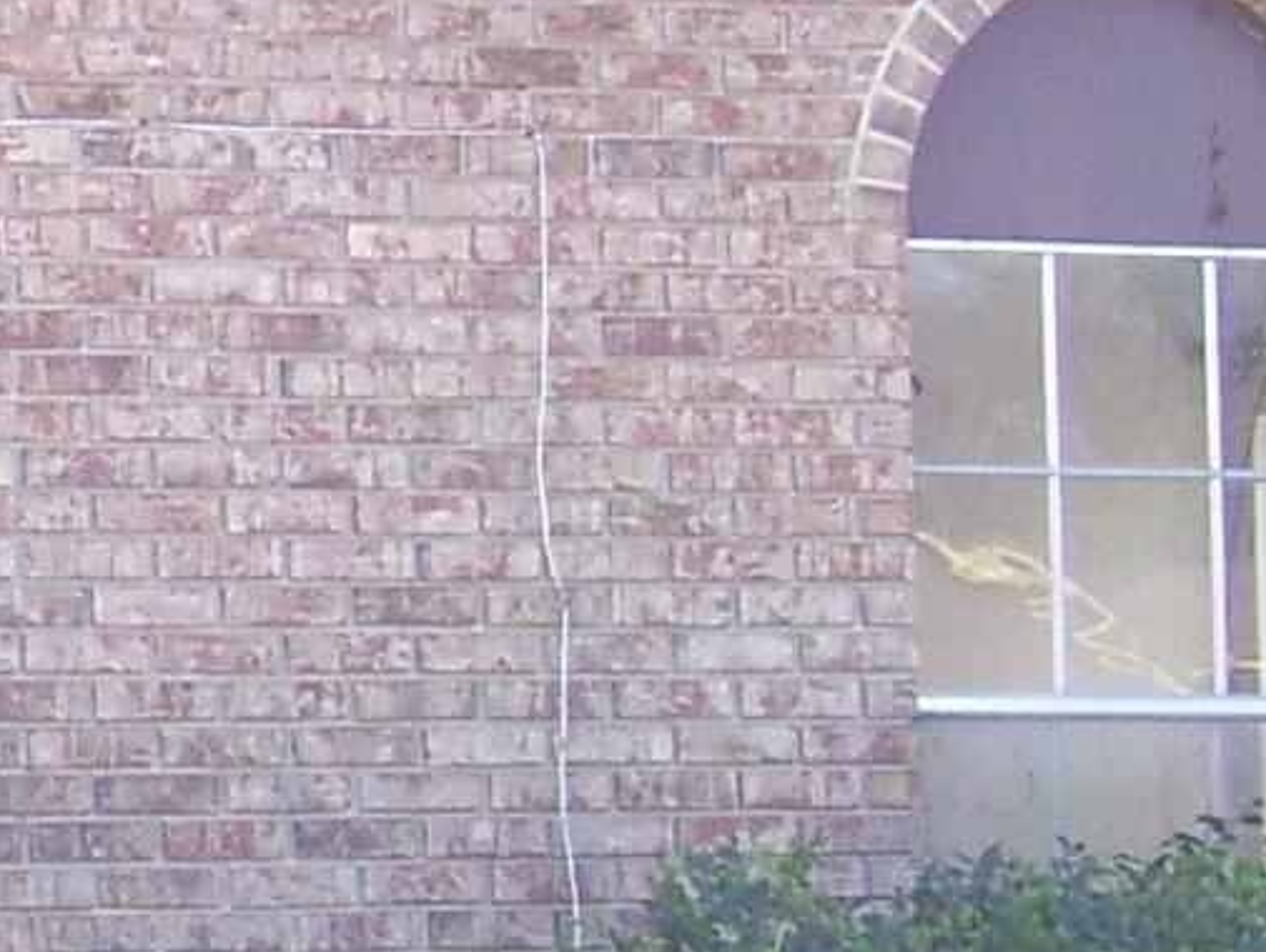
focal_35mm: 203
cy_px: 897
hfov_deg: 9.1
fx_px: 7433
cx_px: -1334
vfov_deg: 7.3
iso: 80
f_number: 2.7
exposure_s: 1/125
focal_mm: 6
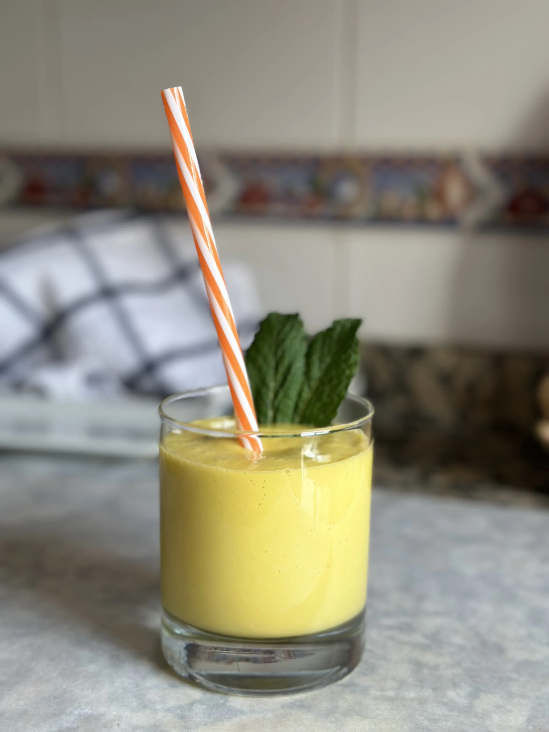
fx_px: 1015
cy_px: 366
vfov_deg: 39.7
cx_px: 274
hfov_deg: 30.3
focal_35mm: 48
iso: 125
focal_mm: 6.86
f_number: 1.78
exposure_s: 1/88
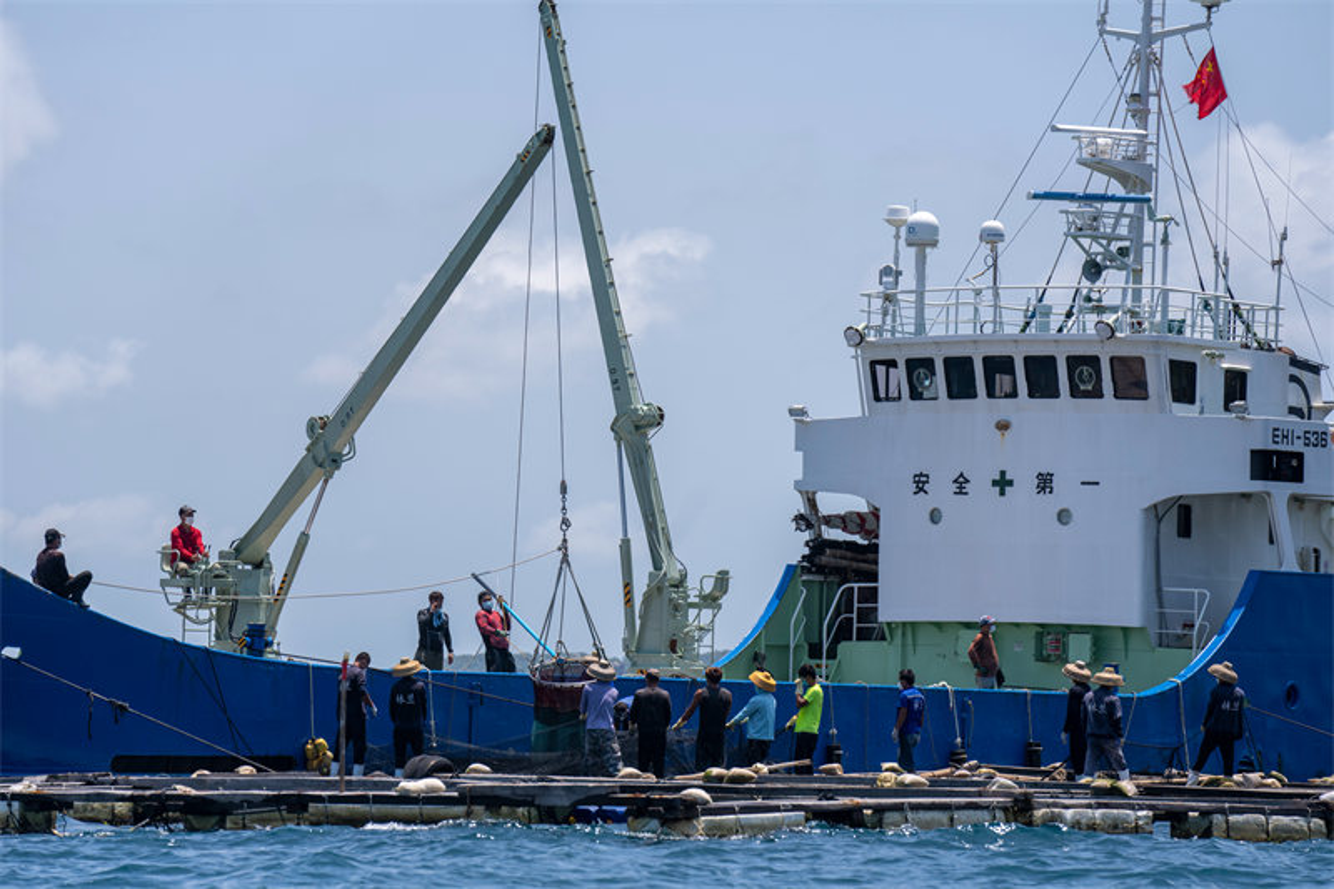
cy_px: 444
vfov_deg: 6.9
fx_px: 7409
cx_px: 667
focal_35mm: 200
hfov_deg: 10.3
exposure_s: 1/800
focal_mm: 200
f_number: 5.6
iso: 100
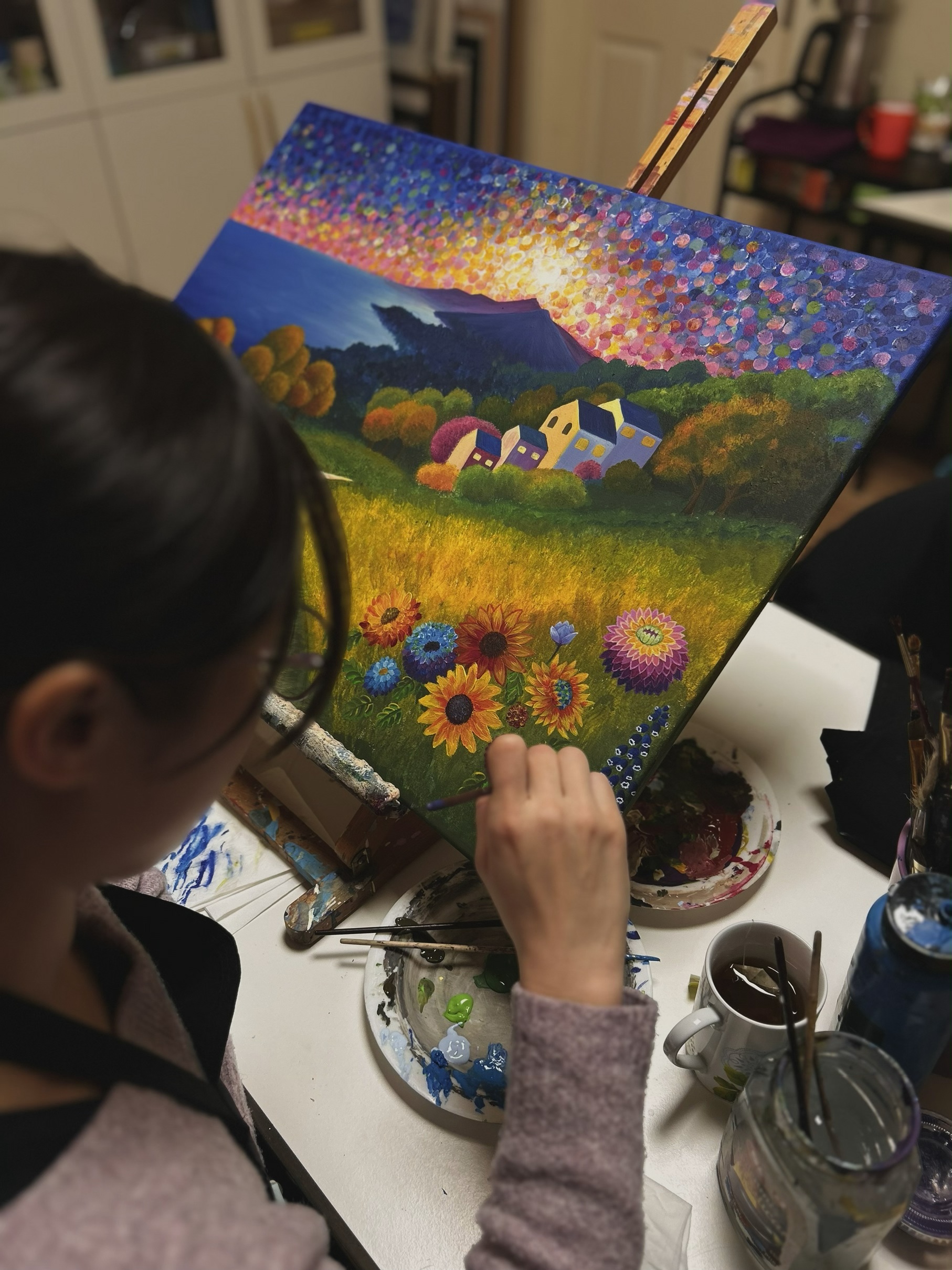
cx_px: 476
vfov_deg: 67.3
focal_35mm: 26
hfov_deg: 53.1
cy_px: 635
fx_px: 953
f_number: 1.5
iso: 80
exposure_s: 1/50
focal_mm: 5.7
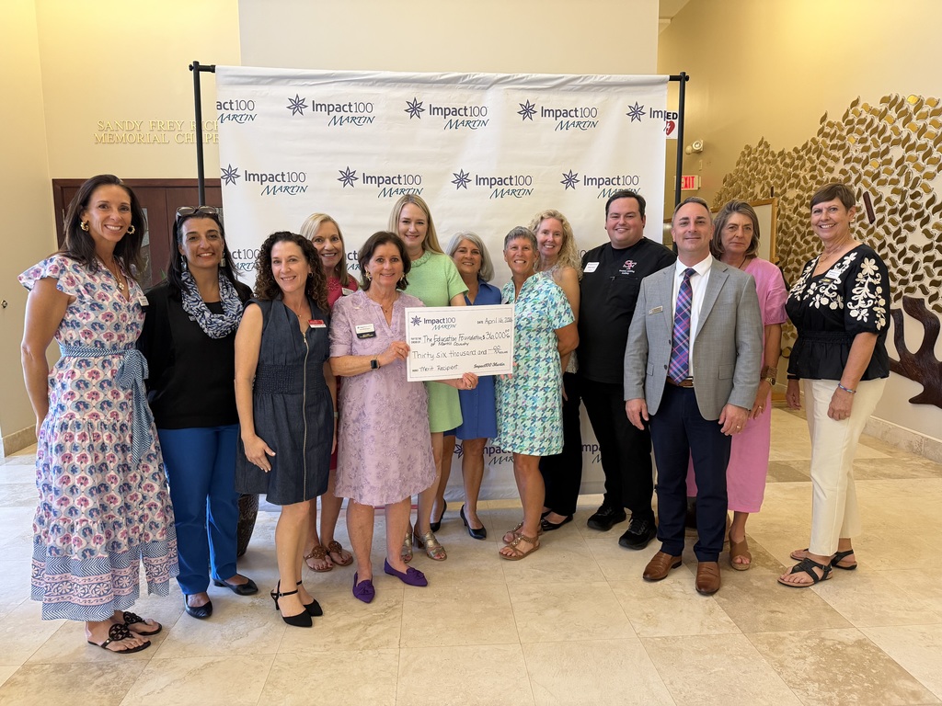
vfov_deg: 56.8
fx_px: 653
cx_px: 471
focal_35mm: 24
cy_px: 353
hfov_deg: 71.6
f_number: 1.78
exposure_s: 1/60
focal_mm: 6.76
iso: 250
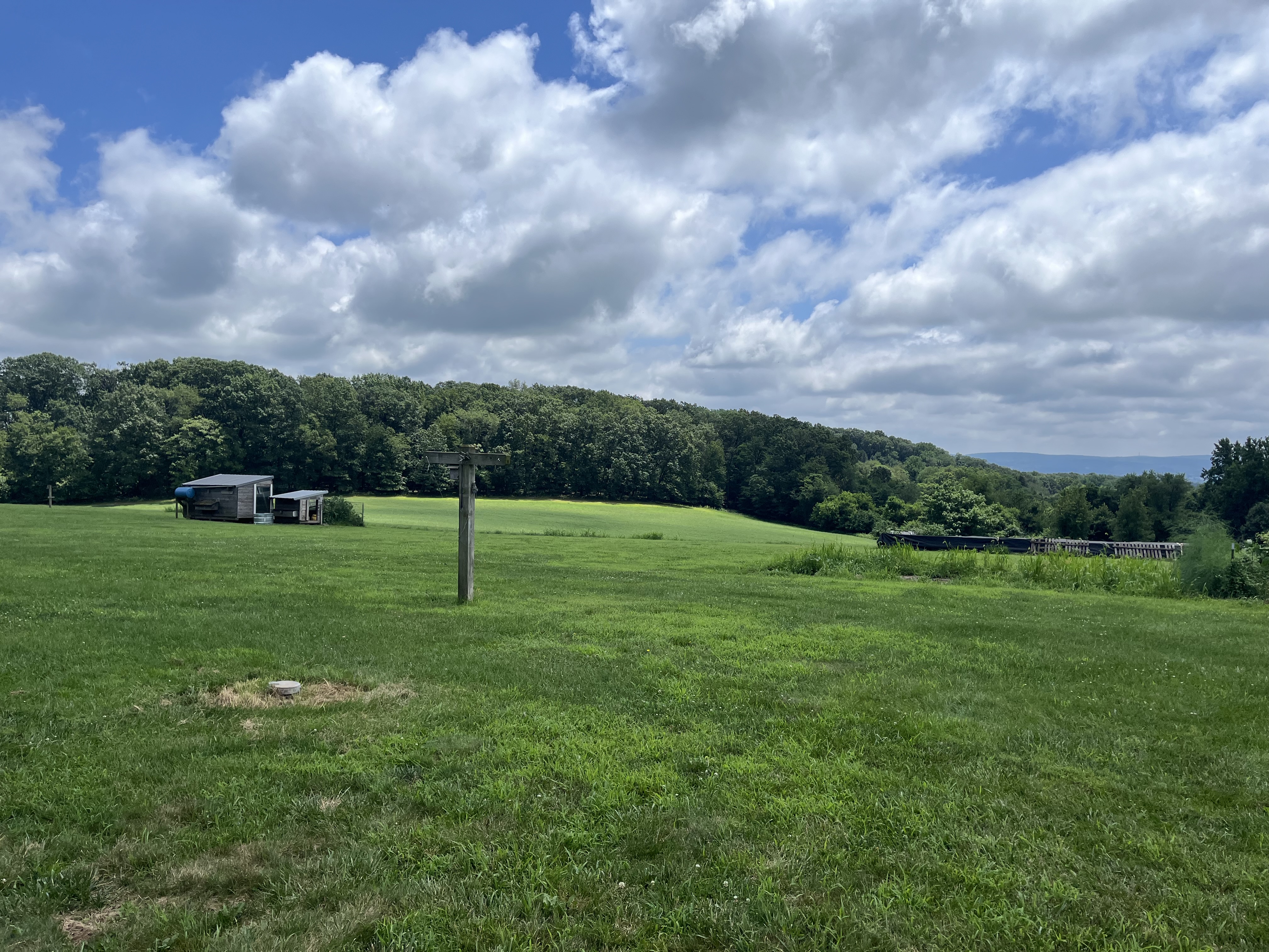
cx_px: 634
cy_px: 476
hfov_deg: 67.3
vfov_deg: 53.1
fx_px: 953
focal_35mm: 26
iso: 50
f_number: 1.6
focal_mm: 5.1
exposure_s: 1/5848
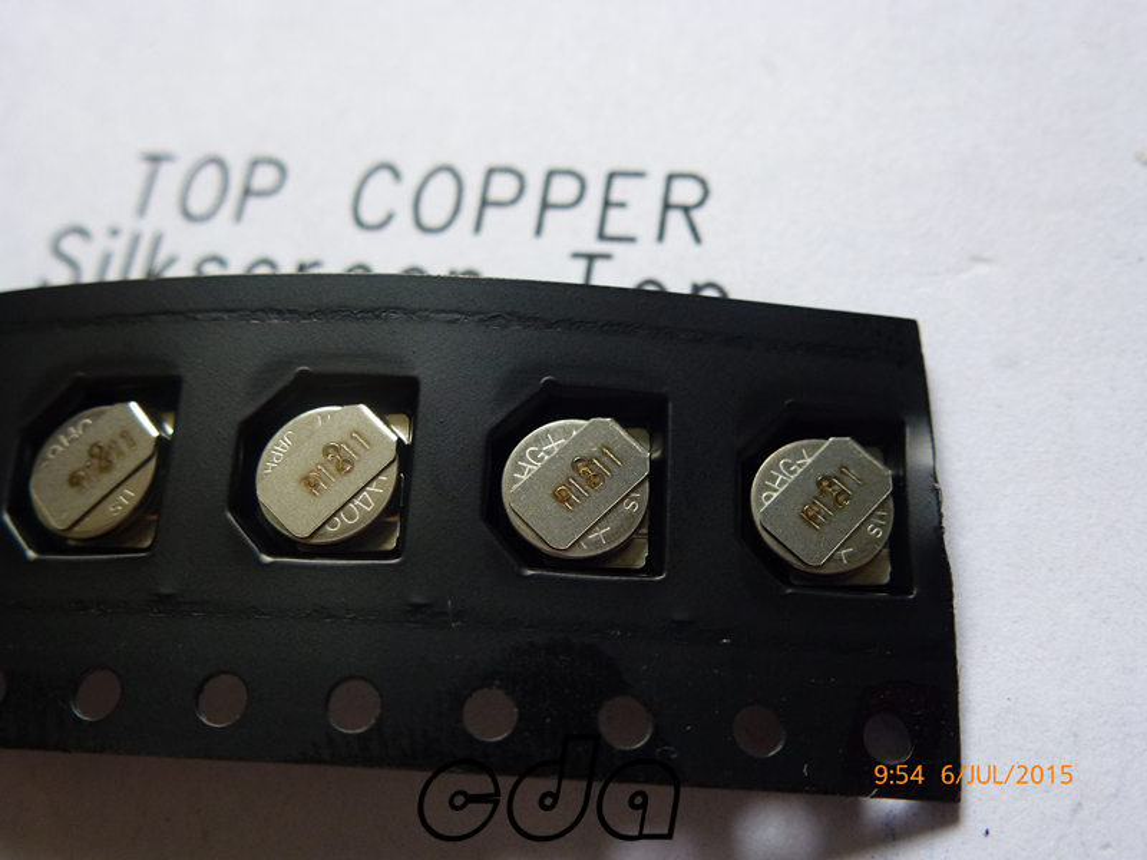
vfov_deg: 36.8
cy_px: 430
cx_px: 574
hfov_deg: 47.9
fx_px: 1292
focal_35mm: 39
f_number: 3.8
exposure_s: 1/80
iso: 160
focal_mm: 6.8
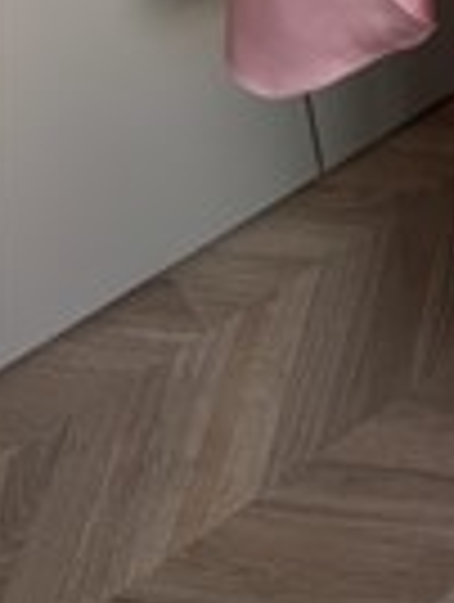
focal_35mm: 74
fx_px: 1290
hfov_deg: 17.8
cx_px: 683
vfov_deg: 21.7
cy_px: -313
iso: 64
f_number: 1.78
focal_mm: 6.76
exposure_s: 1/287
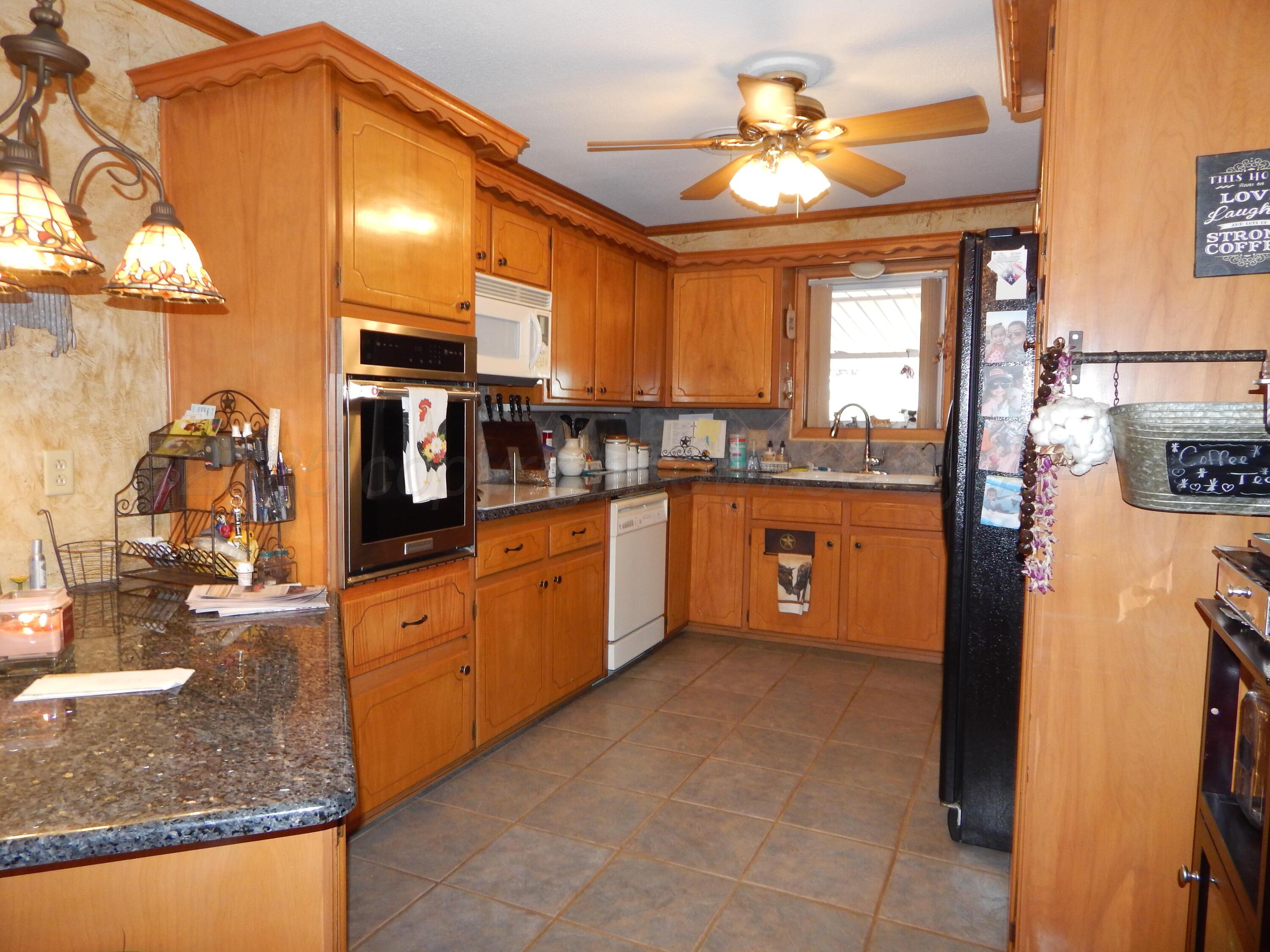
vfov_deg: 58.9
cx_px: 635
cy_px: 476
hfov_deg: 73.9
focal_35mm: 23
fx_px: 844
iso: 200
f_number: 3
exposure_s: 1/30
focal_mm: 4
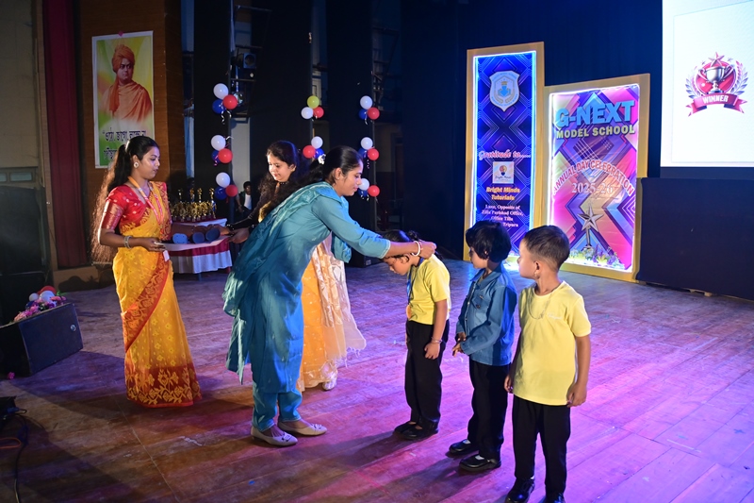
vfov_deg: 29.4
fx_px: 958
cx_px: 377
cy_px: 252
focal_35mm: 46
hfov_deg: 43.0
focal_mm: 30.5
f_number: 4.8
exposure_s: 1/160
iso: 640
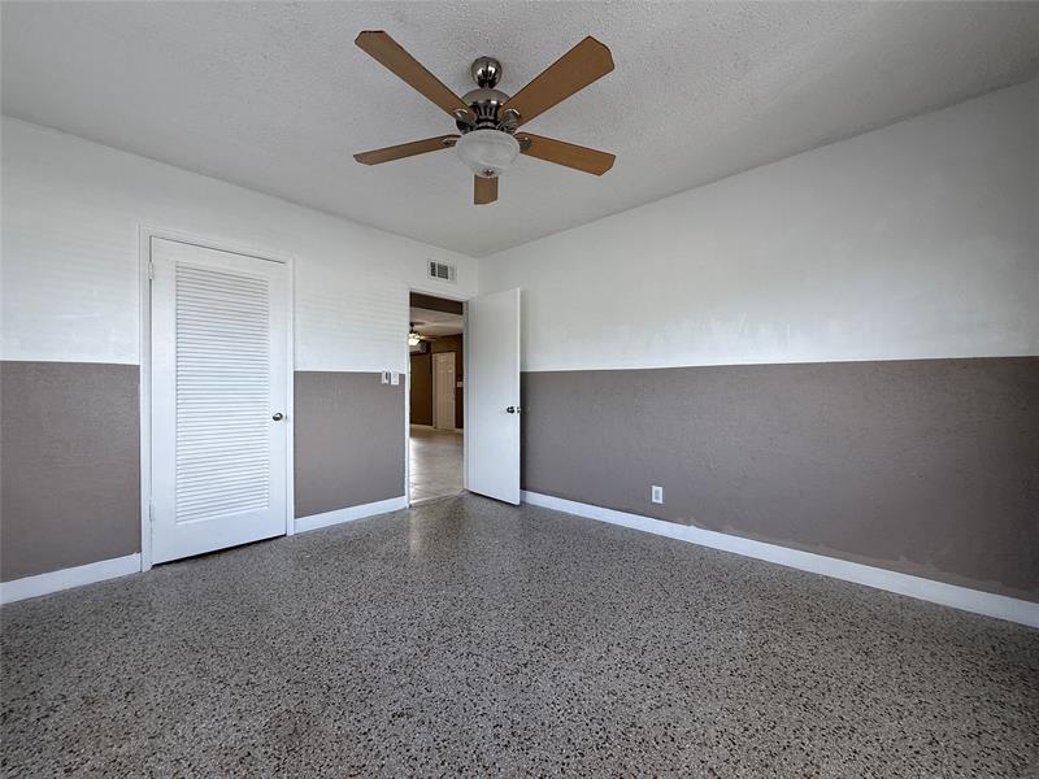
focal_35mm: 14
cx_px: 520
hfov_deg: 102.1
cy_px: 390
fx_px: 420
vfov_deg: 85.7
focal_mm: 2.22
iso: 80
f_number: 2.2
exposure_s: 1/99
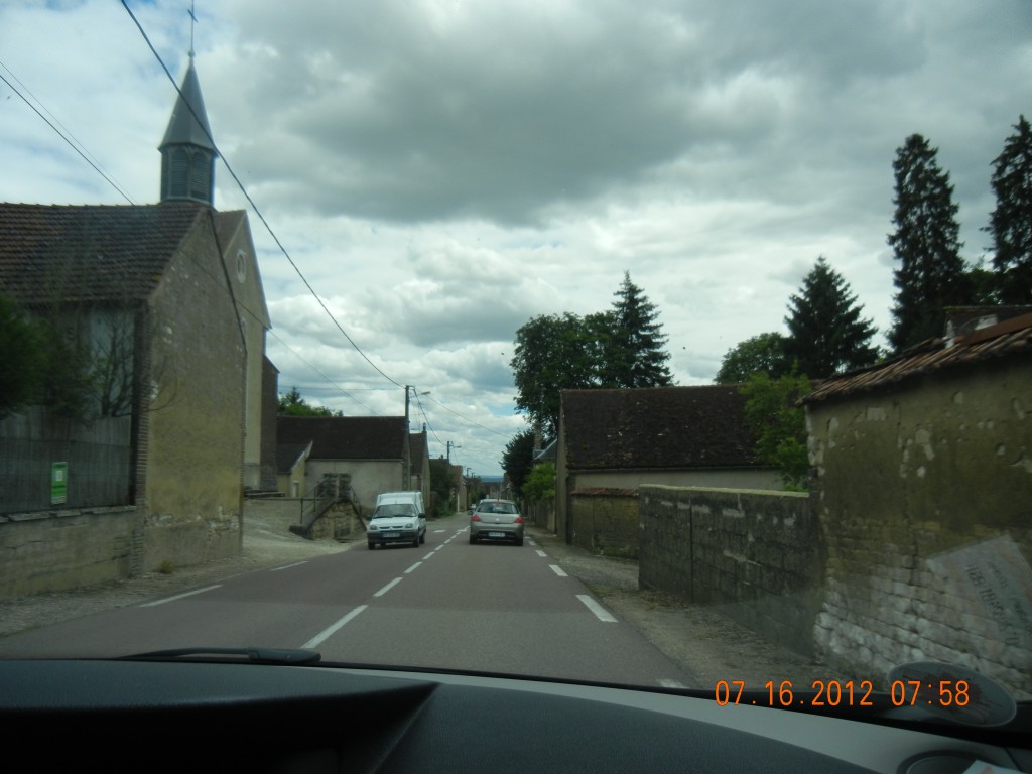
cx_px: 516
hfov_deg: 60.0
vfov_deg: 46.8
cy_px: 387
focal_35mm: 30
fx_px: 894
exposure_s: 1/463
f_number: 7
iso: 160
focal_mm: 5.4
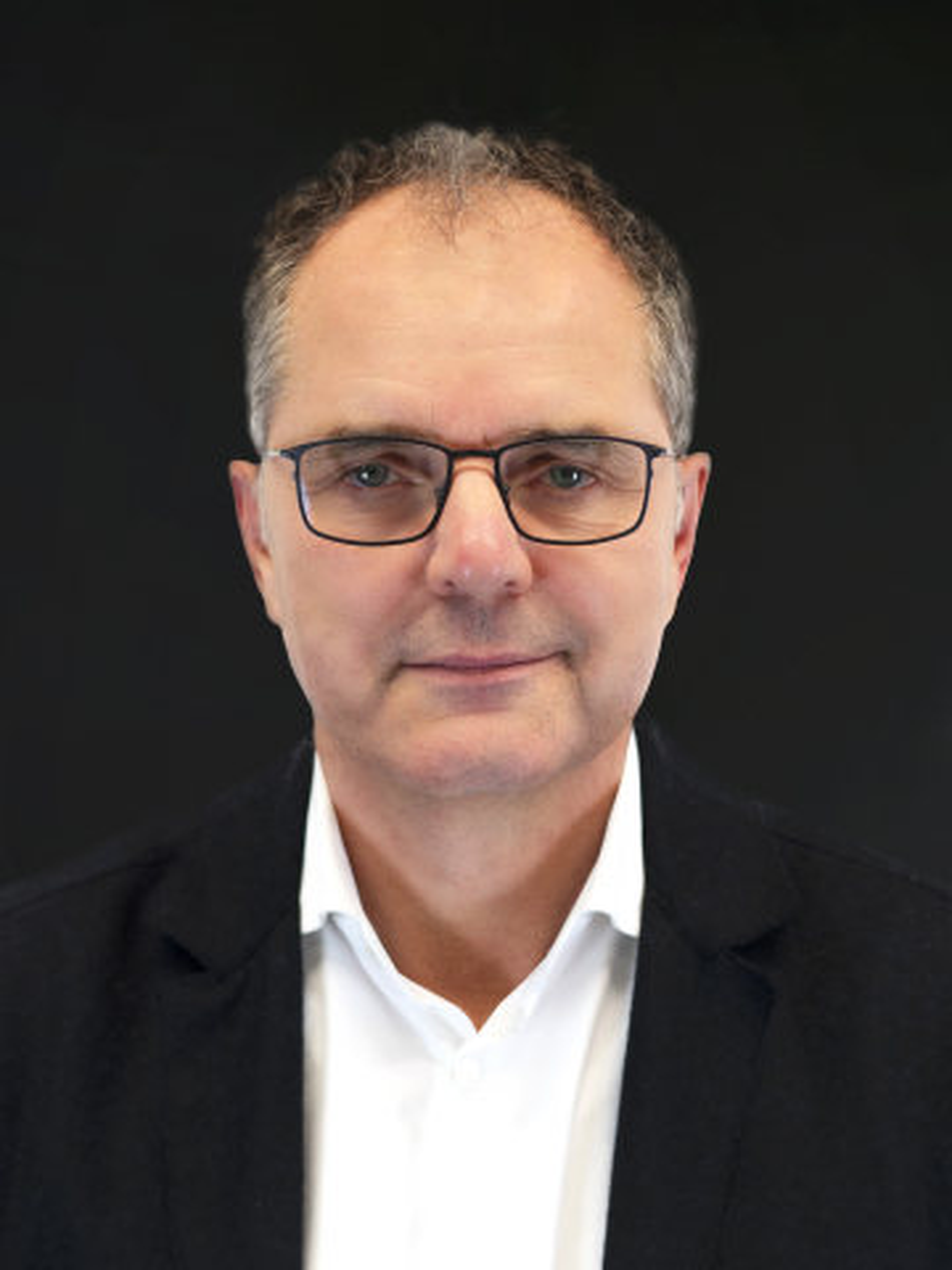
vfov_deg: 21.8
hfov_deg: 16.4
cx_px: 476
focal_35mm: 90
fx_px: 3300
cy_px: 635
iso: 200
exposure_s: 1/80
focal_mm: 45
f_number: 2.2
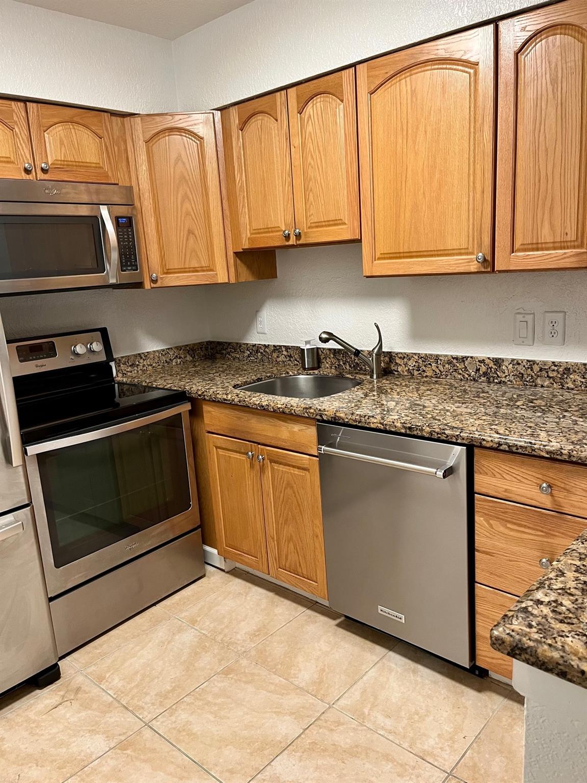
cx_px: 294
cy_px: 392
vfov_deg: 67.3
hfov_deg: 53.1
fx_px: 588
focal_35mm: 26
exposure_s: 1/60
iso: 125
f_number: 1.6
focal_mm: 5.1
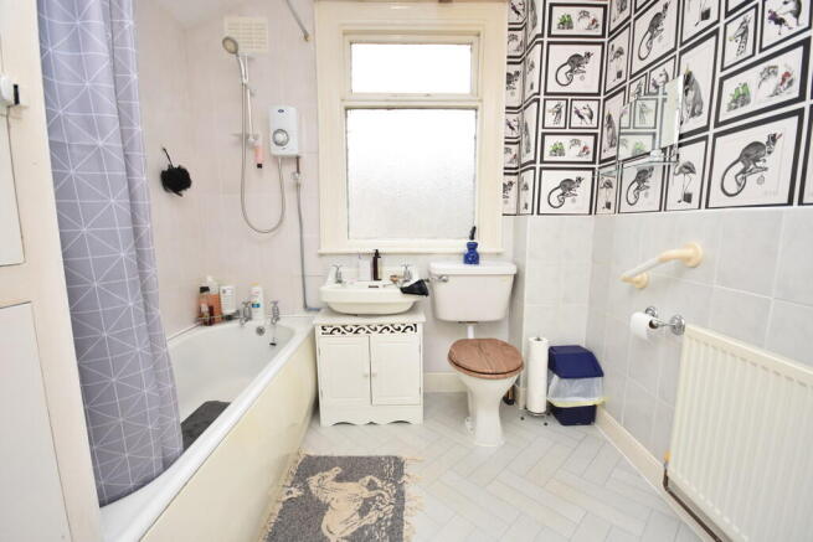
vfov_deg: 77.4
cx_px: 406
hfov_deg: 100.4
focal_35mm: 15
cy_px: 271
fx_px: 339
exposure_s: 1/60
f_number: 4
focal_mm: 10
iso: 500
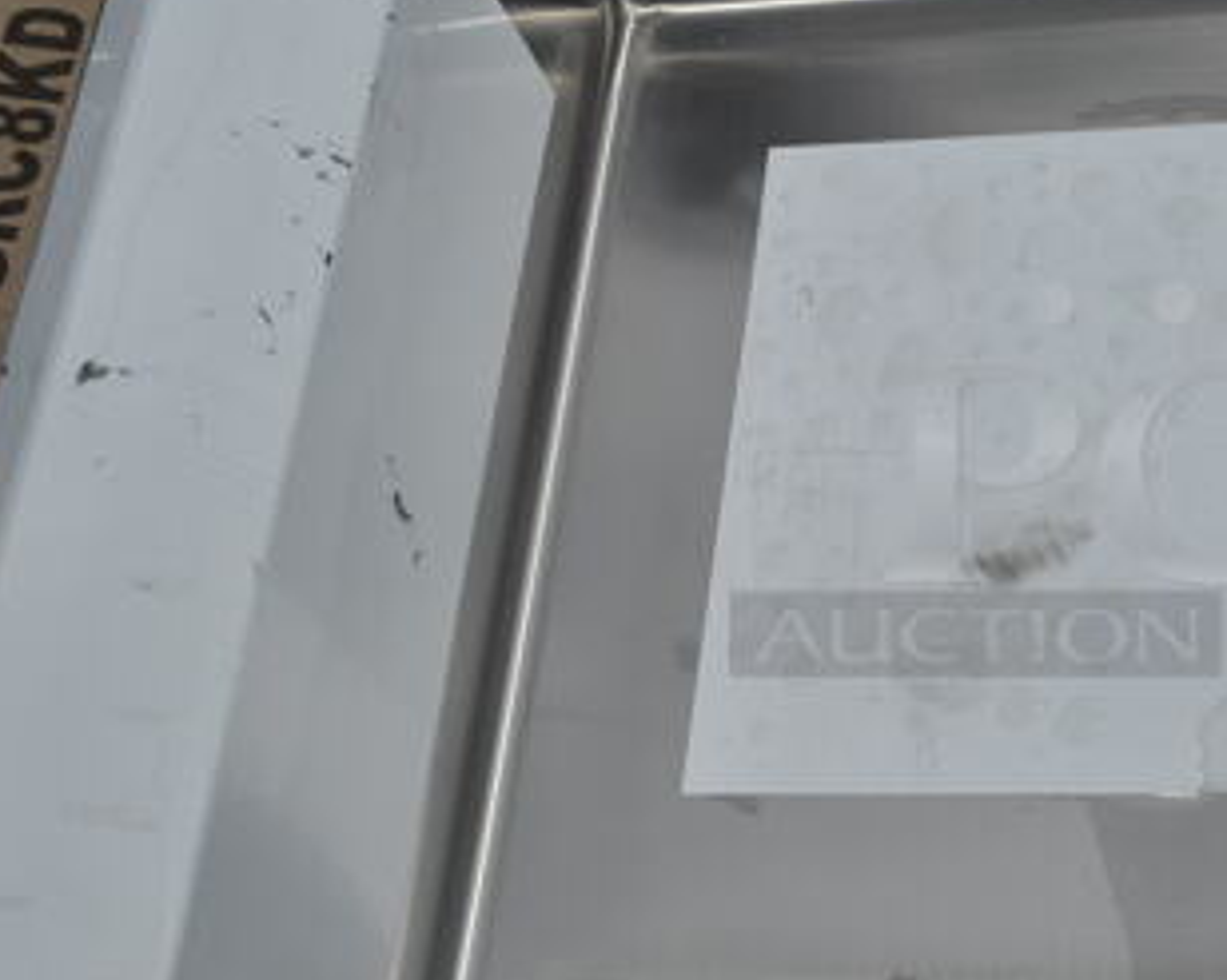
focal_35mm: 67
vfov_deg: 22.8
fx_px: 2432
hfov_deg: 27.0
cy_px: 466
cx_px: 1175
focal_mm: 24
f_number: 14
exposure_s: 1/500
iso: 100
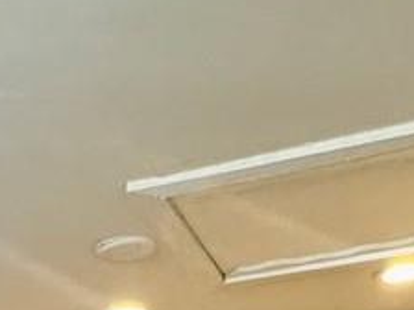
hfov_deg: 18.4
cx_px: -109
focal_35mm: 100
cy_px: 849
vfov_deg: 11.1
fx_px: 1196
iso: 250
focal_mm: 2.22
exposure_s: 1/120
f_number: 2.2
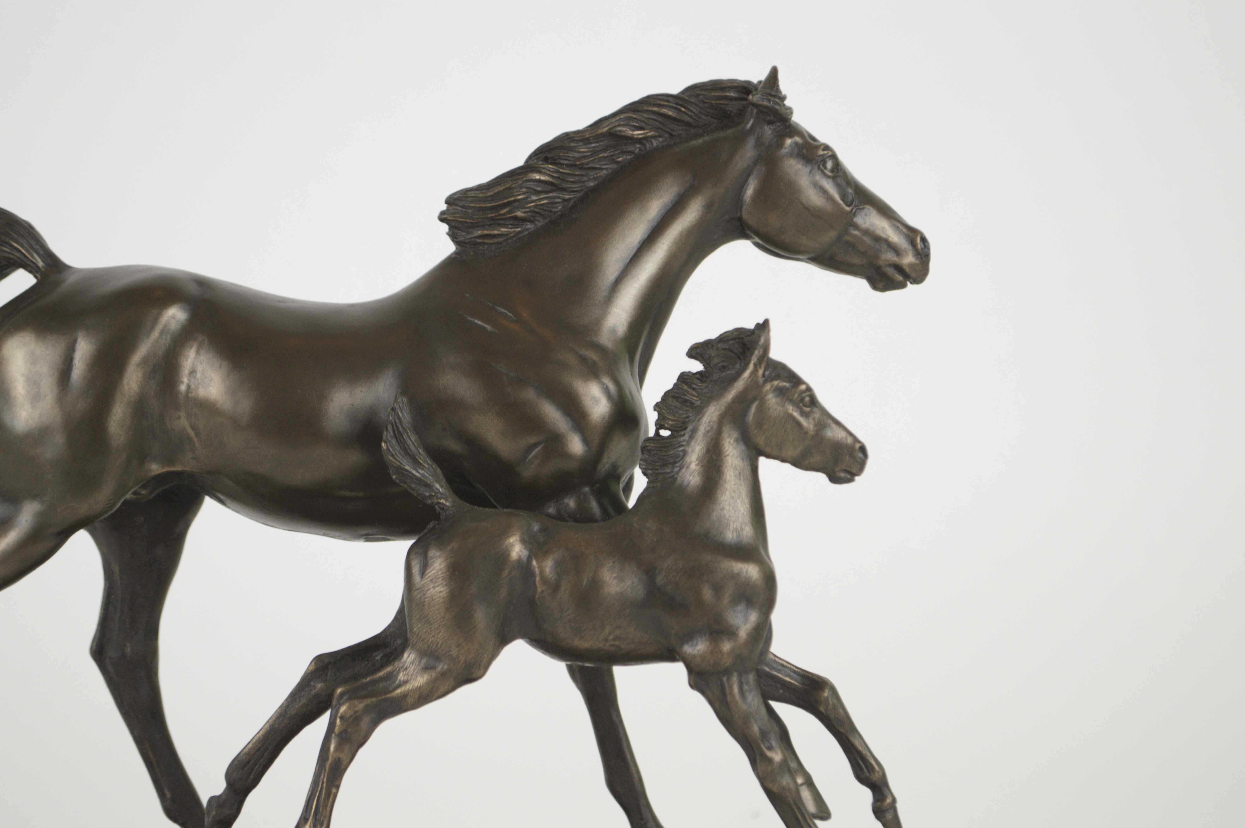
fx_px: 2851
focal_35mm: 82
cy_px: 414
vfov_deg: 16.5
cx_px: 622
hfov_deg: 24.6
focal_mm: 55
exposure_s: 1/60
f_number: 5.6
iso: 400
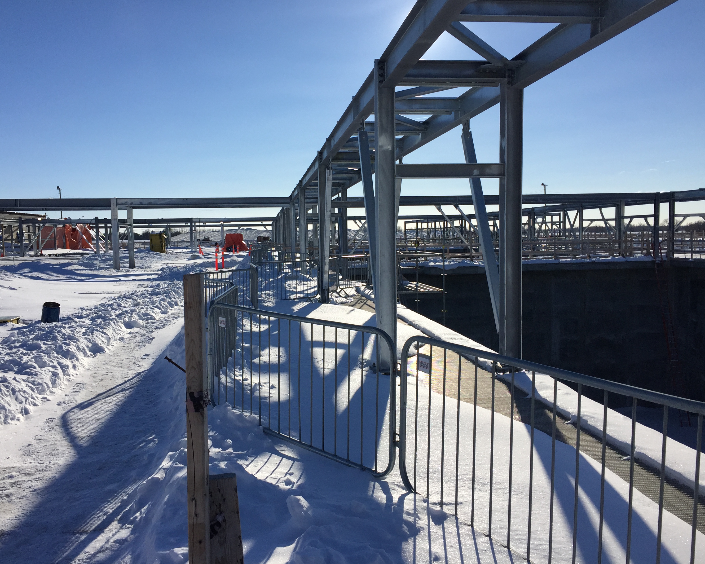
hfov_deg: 57.2
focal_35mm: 31
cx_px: 341
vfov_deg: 47.1
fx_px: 647
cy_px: 278
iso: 32
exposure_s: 1/5650
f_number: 2.2
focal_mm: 4.15
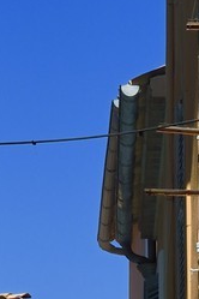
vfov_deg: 7.1
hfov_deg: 5.1
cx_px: 228
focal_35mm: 270
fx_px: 2239
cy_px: 734
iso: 200
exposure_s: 1/200
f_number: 16
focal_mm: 42
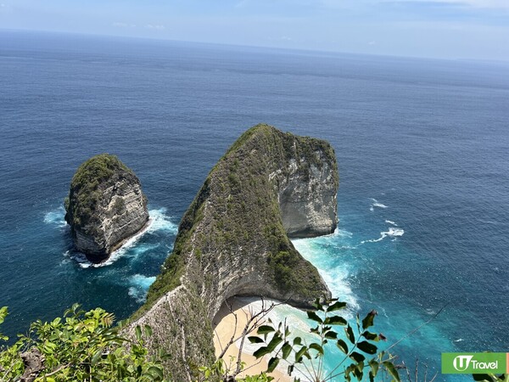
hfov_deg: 67.3
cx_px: 254
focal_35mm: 26
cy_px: 191
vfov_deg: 53.1
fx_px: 382
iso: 50
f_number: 1.5
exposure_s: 1/4630
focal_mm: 5.7
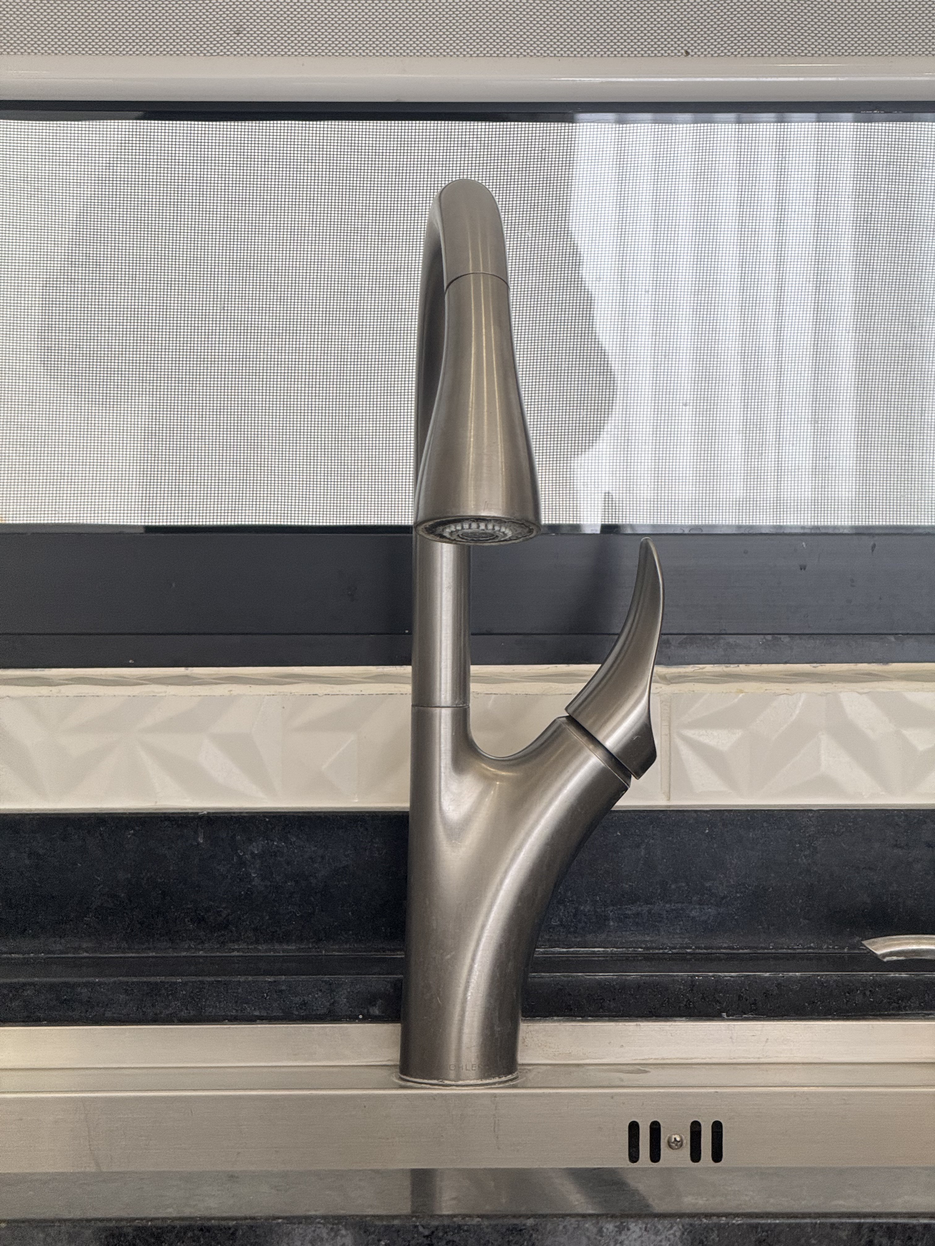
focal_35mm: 120
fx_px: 4322
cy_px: 623
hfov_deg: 12.3
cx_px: 468
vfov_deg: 16.4
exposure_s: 1/120
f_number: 2.8
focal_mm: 15.66
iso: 160
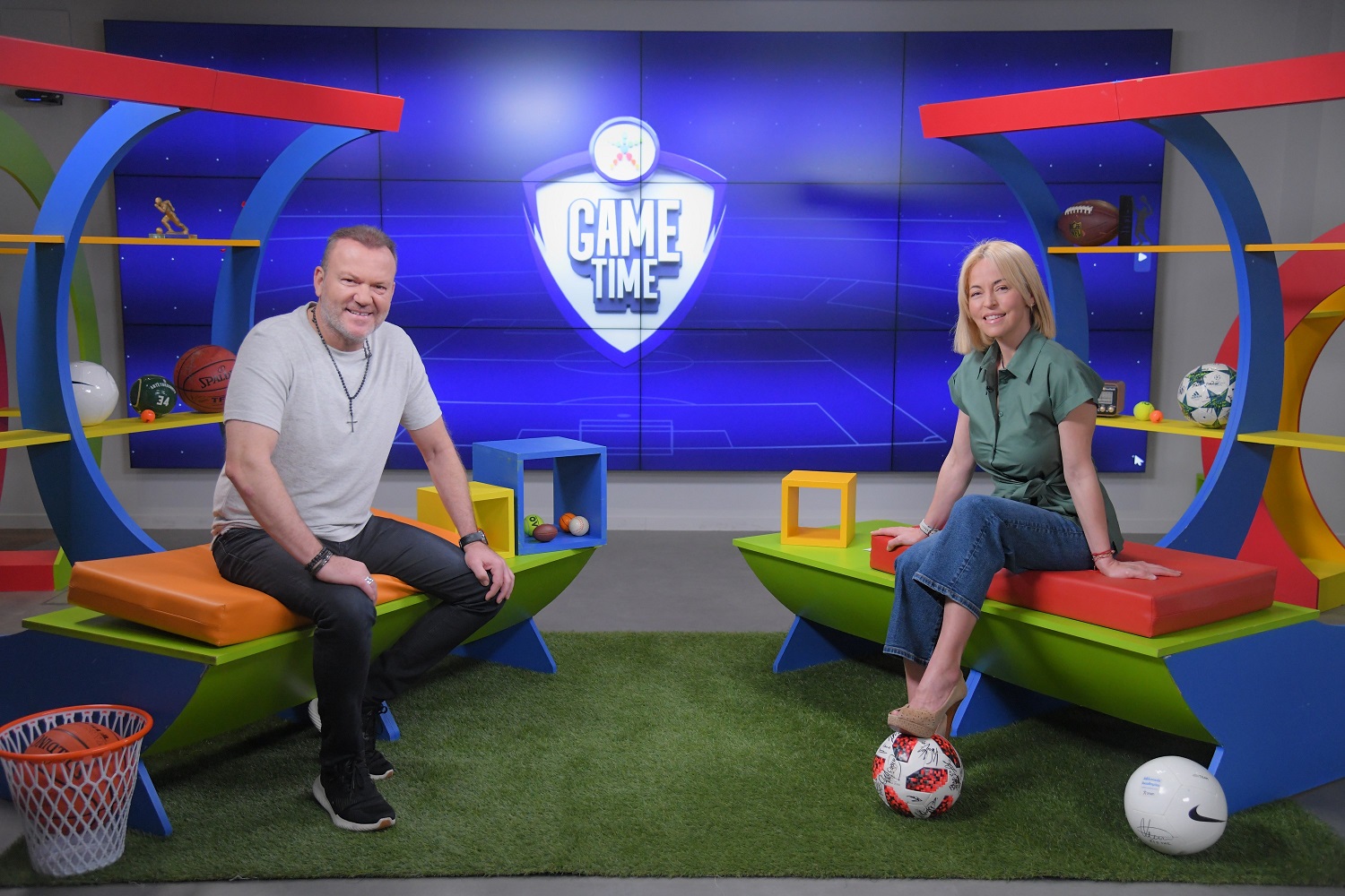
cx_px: 672
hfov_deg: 50.7
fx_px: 1420
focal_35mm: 38
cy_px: 448
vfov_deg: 35.1
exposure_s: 1/250
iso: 3200
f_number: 4
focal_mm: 38
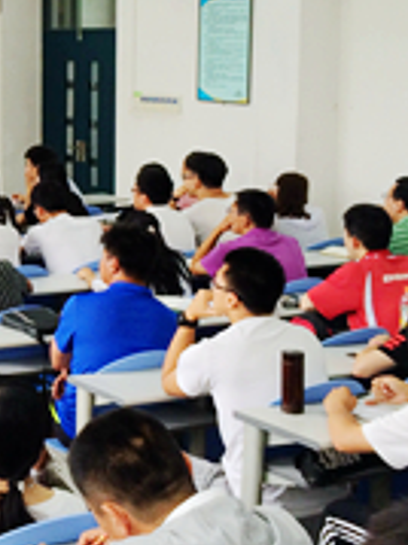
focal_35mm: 81
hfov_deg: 16.9
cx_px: -161
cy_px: 172
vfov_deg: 24.0
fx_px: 1274
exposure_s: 1/50
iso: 40
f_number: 2.2
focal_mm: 4.15
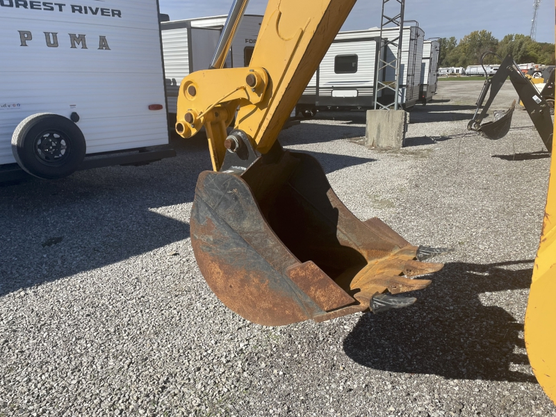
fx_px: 418
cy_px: 208
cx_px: 278
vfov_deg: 53.1
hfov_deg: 67.3
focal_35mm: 26
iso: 32
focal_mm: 4.2
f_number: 1.6
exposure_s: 1/3610
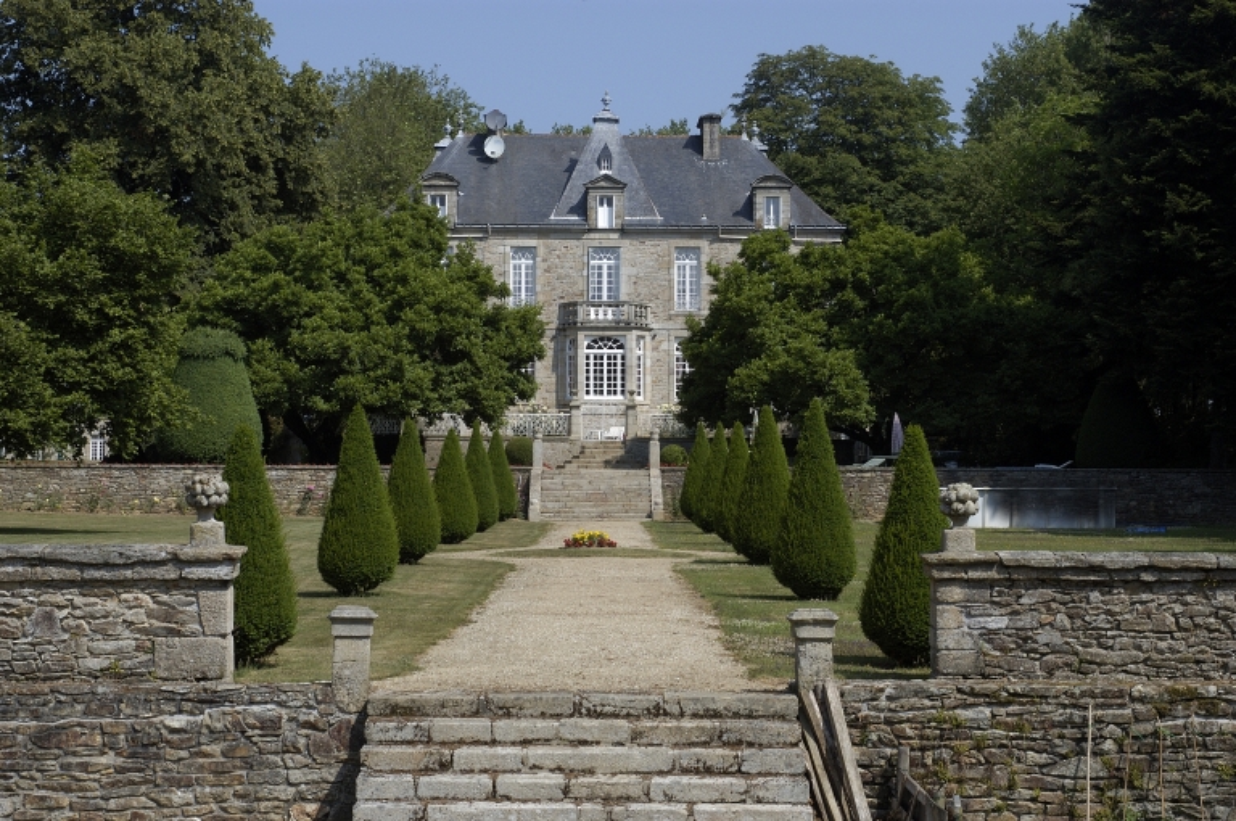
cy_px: 410
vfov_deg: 18.1
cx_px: 618
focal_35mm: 75
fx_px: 2572
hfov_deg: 27.0
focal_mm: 50
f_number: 13
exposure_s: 1/180
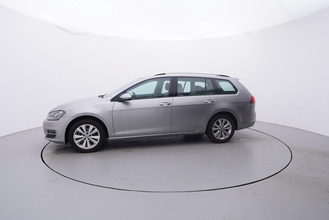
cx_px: 164
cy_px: 110
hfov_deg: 77.3
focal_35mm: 22
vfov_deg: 56.2
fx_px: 206
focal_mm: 15
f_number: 5
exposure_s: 1/80
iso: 200
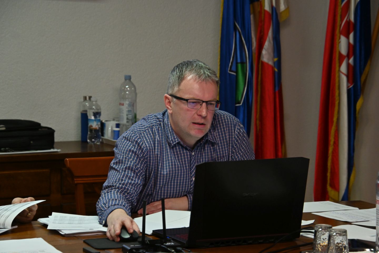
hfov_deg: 15.9
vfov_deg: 10.6
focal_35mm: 129
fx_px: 1358
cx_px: 190
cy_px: 126
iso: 1250
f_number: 5
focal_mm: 86
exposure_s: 1/100
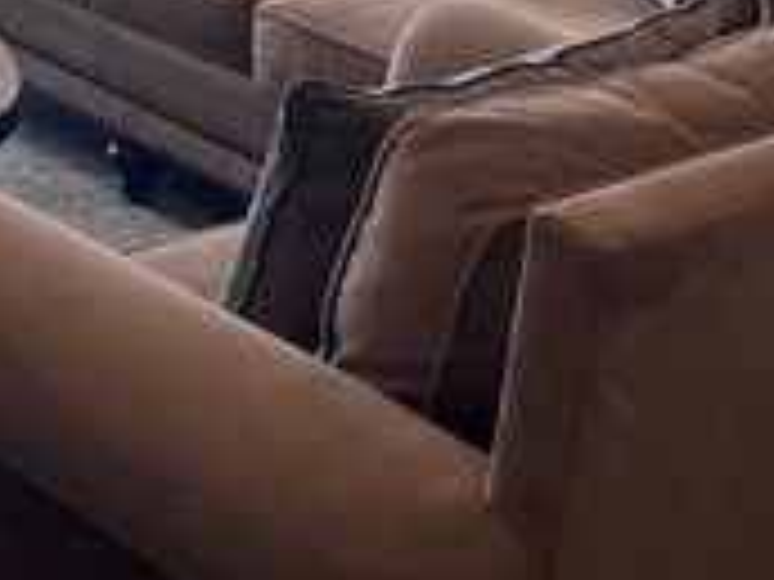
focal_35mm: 97
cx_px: -86
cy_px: -459
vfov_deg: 13.7
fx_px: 2169
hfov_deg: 19.4
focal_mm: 5.7
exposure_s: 1/137
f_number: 1.5
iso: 64
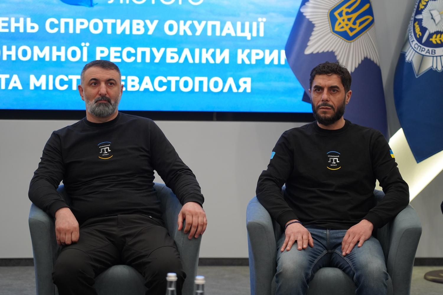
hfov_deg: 19.5
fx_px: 1292
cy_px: 148
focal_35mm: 105
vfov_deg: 13.0
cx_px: 222
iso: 2500
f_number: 4
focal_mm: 105
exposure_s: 1/160
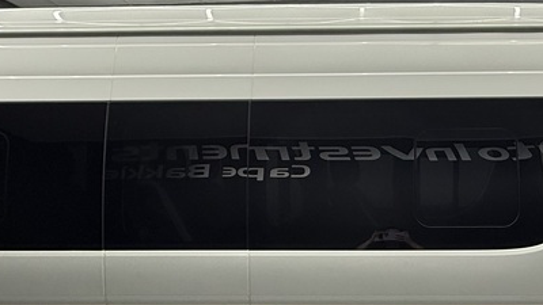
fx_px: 562
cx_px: 373
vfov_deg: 29.8
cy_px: 237
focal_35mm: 39
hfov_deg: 50.4
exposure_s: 1/99
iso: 160
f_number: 2.2
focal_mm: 2.22
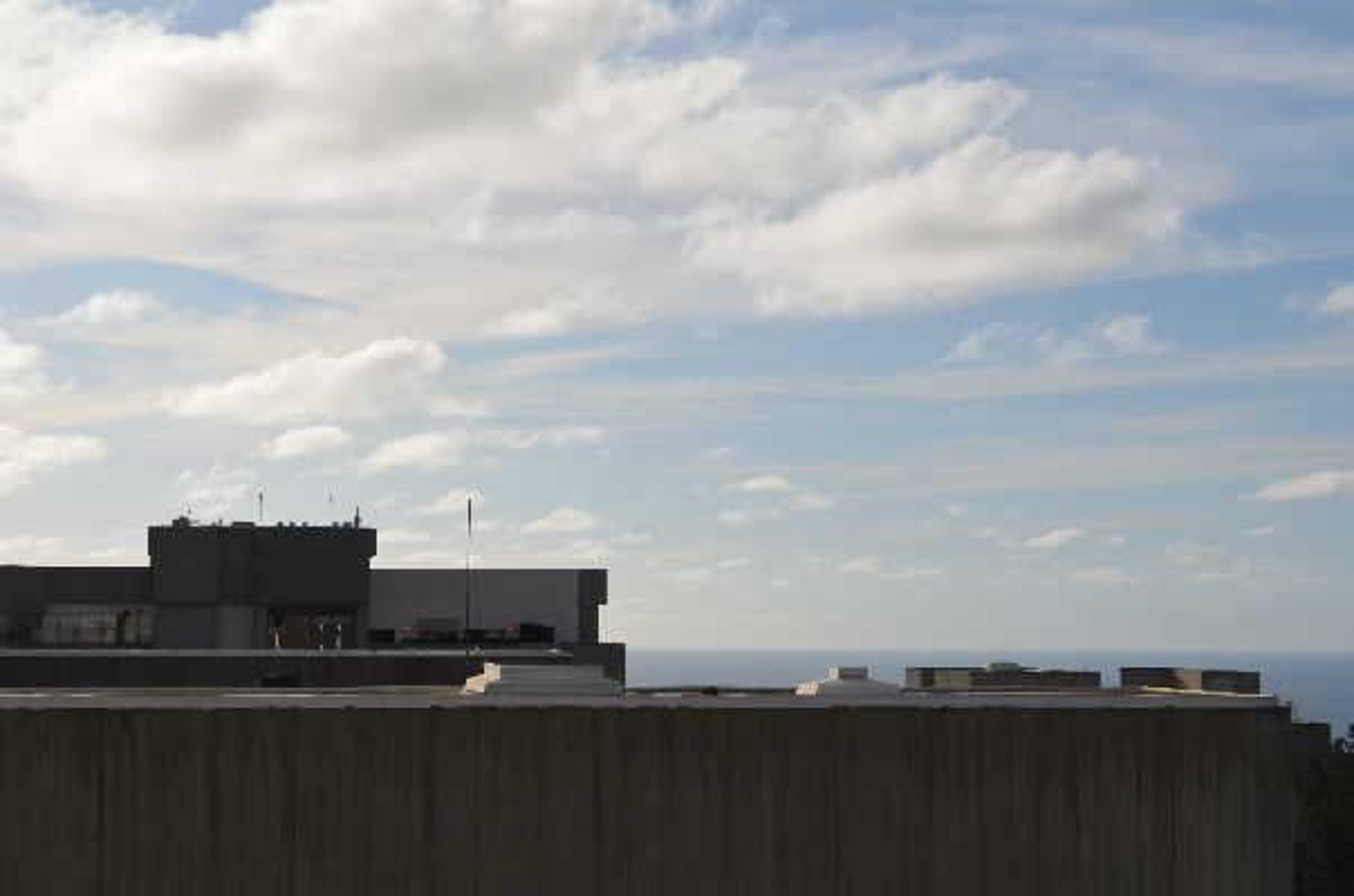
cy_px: 448
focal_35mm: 72
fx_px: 2702
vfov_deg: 18.8
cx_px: 677
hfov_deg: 28.1
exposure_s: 1/500
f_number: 11
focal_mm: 48
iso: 100
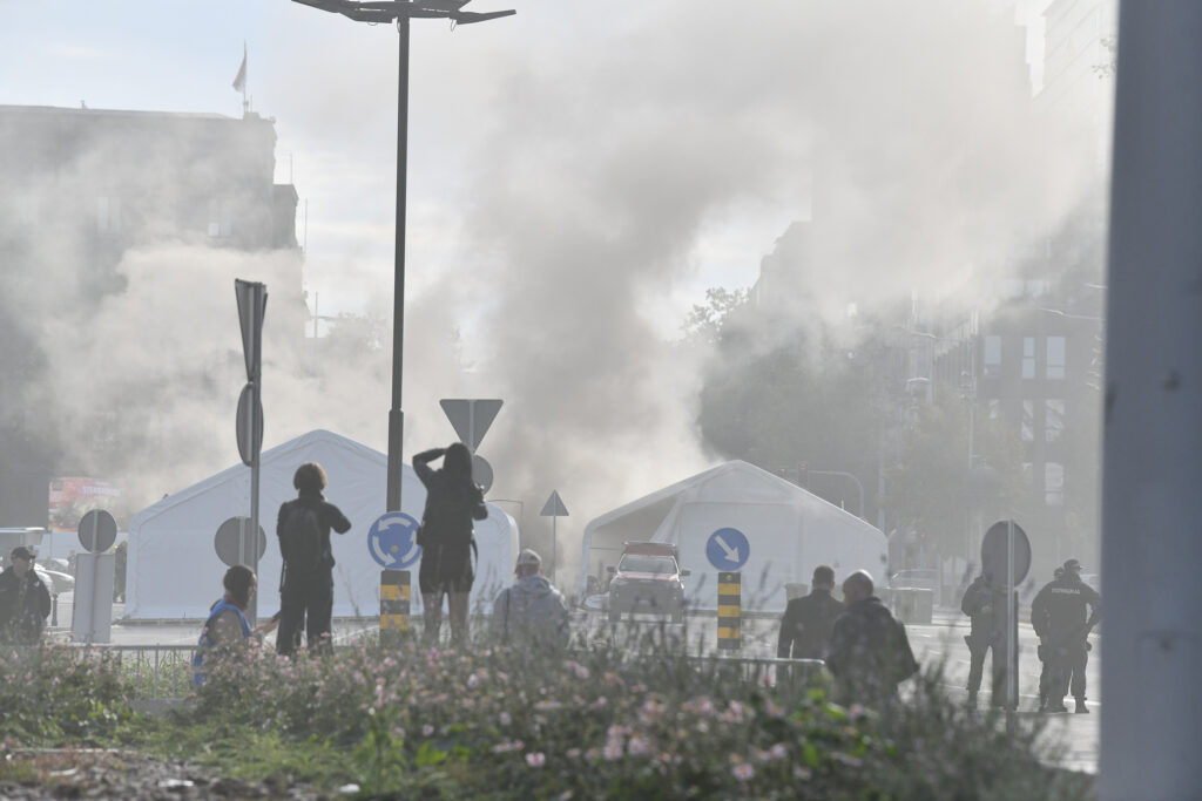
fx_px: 5843
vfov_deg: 7.8
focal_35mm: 175
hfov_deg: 11.7
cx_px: 601
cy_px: 400
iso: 800
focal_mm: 175
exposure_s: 1/8000
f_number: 5
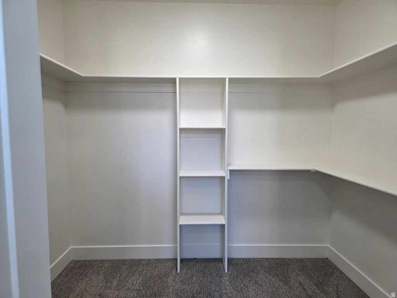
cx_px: 198
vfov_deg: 58.9
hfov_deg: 73.9
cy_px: 149
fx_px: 264
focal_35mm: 23
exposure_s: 1/120
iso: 125
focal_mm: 6.3
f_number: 1.7
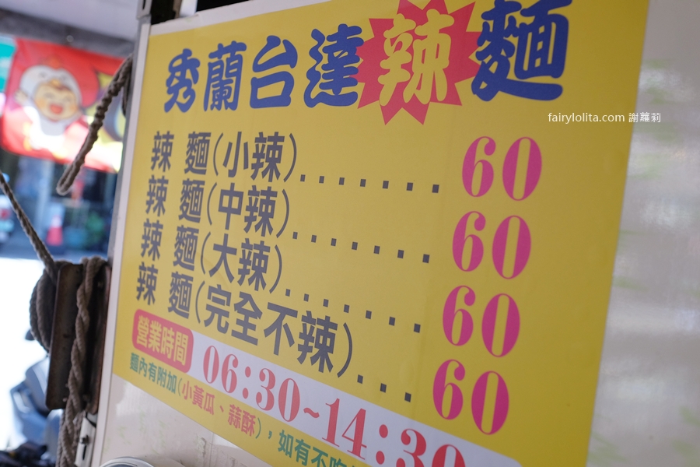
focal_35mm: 35
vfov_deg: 37.9
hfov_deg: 54.4
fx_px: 681
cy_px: 234
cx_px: 350
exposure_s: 1/480
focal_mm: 23
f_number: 3.6
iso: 640
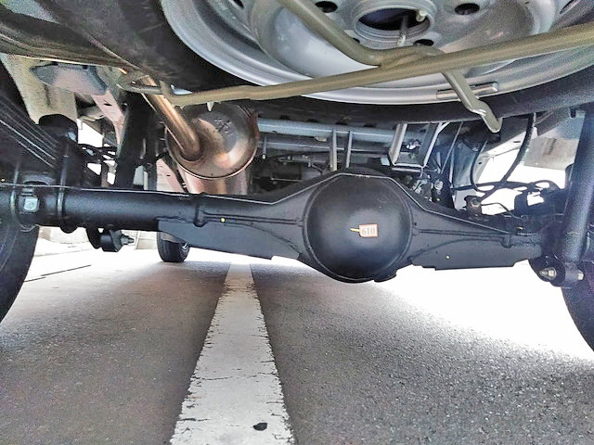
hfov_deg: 65.3
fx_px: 463
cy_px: 222
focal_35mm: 27
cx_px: 297
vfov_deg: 51.4
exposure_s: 1/60
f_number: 2.2
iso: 552
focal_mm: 3.46
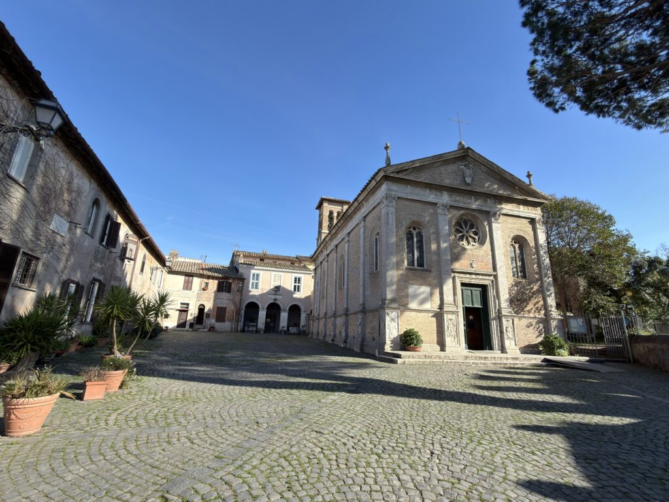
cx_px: 334
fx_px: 290
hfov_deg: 98.2
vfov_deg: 81.7
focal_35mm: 15
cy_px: 251
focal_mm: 2.22
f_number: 2.2
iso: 16
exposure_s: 1/443
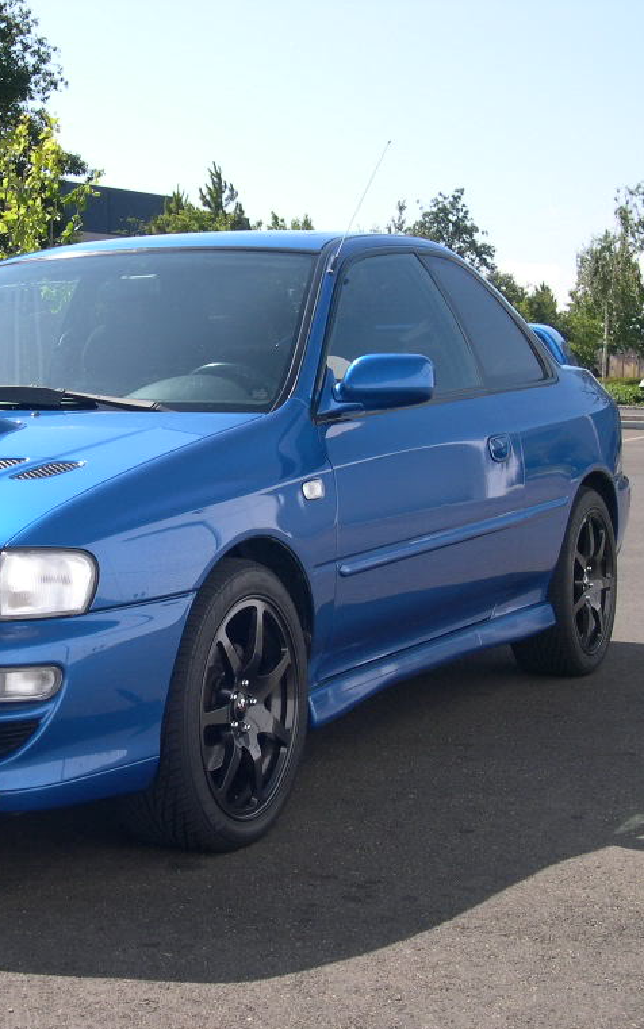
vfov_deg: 30.6
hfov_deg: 19.1
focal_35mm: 67
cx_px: 73
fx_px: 1880
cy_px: 518
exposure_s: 1/111
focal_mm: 10.1
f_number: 8.4
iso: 100
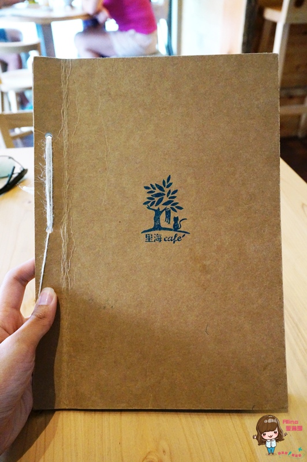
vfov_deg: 62.0
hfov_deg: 43.5
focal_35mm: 30
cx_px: 154
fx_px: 384
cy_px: 231
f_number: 5.6
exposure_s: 1/125
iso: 3200
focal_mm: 20
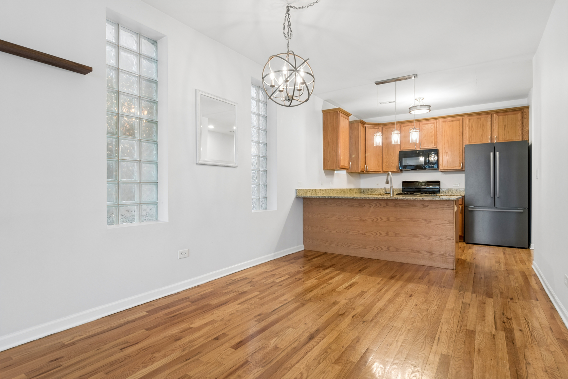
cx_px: 284
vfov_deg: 67.4
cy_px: 190
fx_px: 284
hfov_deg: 90.0
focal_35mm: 18
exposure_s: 1/5
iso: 200
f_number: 8
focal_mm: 12
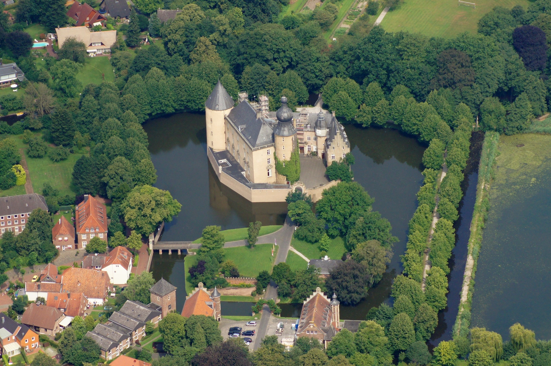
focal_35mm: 240
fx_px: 3670
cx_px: 276
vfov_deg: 5.7
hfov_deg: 8.6
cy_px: 183
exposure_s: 1/2000
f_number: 5.6
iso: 800
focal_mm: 160
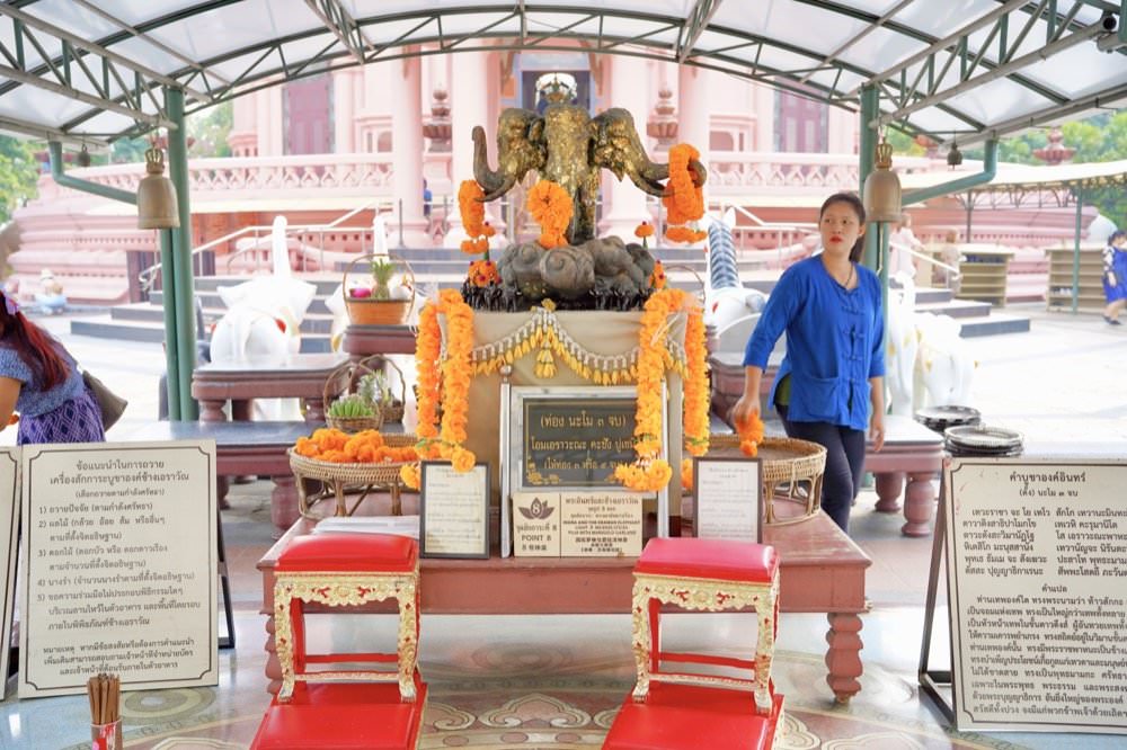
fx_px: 1245
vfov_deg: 33.5
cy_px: 375
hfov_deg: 48.7
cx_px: 564
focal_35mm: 40
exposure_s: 1/80
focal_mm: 39.8
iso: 100
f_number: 4
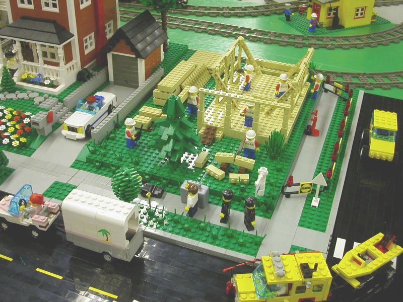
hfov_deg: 43.9
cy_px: 151
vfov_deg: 33.6
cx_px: 202
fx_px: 501
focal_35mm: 43
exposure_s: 1/15
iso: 100
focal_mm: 6.6
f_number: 2.9
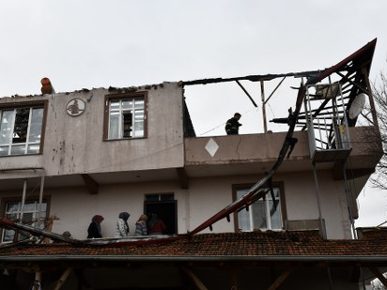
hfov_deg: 43.8
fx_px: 481
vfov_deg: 33.6
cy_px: 145
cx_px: 184
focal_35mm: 43
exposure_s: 1/400
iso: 250
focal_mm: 26
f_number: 10
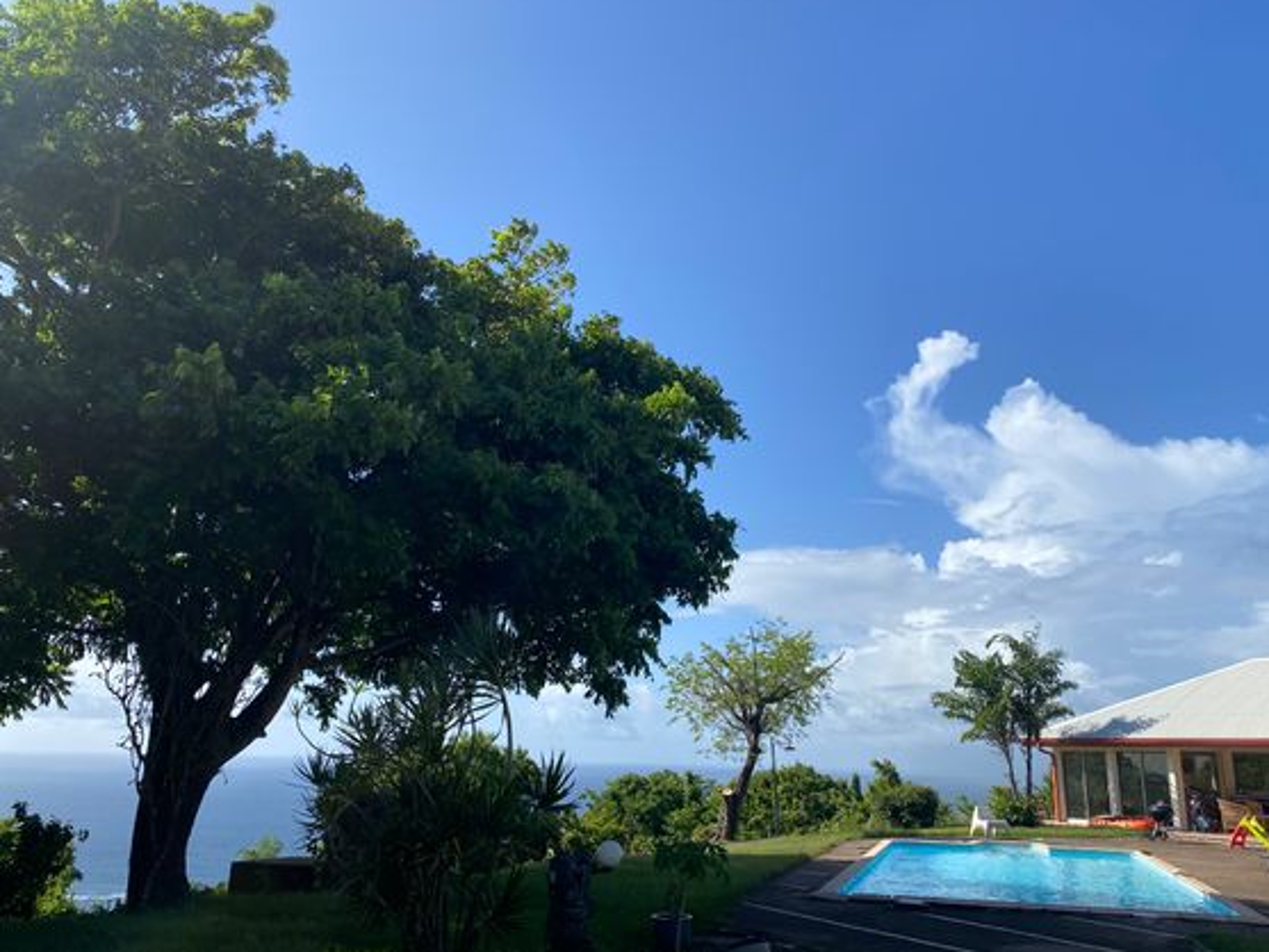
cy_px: 460
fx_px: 1027
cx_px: 647
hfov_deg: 63.4
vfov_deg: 49.8
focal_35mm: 28
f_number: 1.8
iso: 32
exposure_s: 1/3040
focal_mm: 4.25
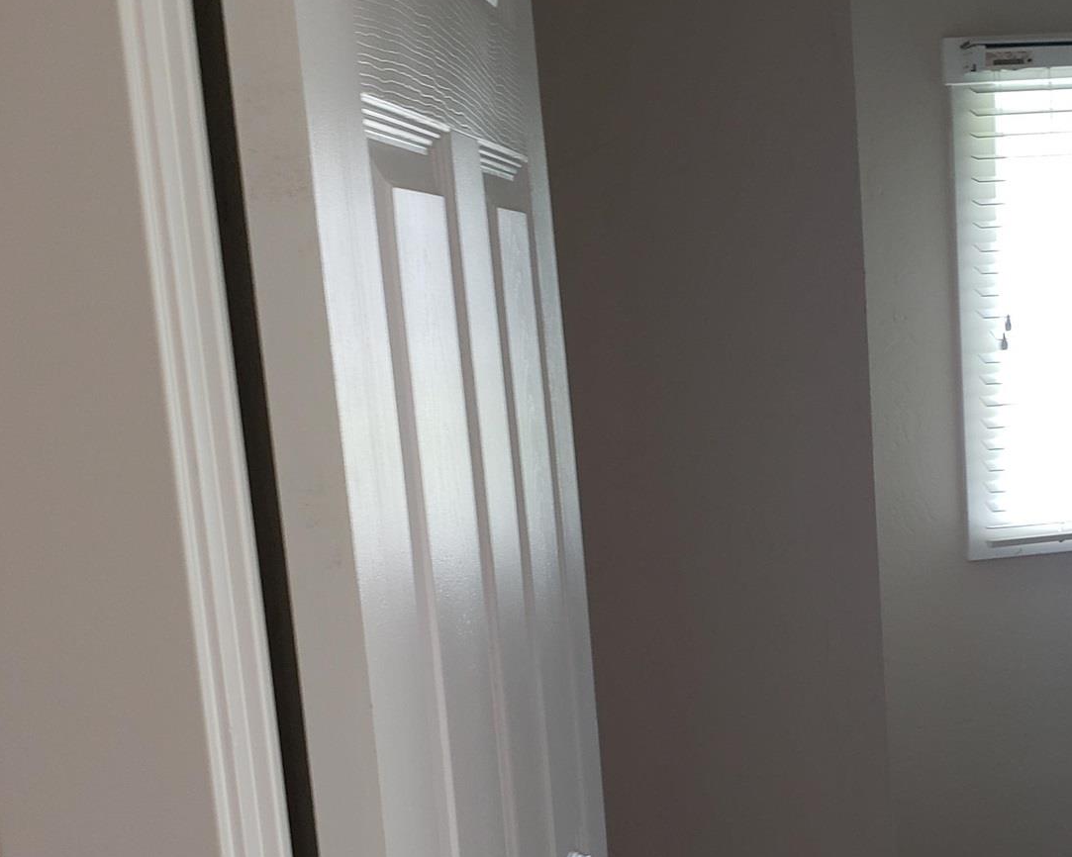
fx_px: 1713
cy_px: 543
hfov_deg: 33.9
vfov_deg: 28.0
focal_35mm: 54
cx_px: 836
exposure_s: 1/60
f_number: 2.4
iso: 100
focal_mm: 4.3
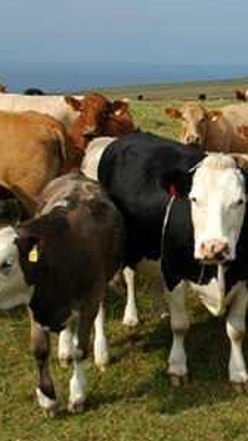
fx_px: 866
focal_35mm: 74
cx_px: 373
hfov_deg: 15.1
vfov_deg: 28.6
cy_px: 187
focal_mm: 22
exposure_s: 1/350
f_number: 9.5
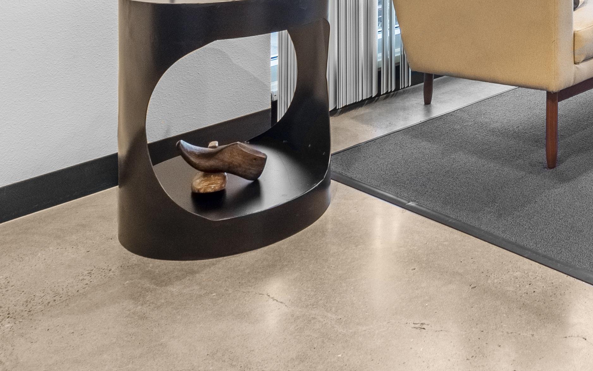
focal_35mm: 52
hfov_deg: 35.0
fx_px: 840
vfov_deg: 20.5
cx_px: 602
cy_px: -219
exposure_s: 1/800
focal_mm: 16
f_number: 9
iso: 400
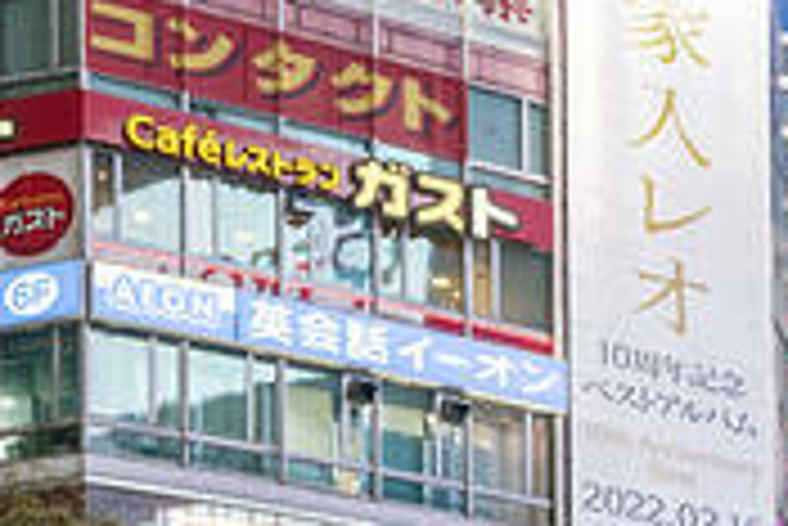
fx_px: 2629
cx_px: 1270
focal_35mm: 120
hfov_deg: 15.4
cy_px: 530
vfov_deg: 11.3
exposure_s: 1/45
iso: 800
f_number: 5.6
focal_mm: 35
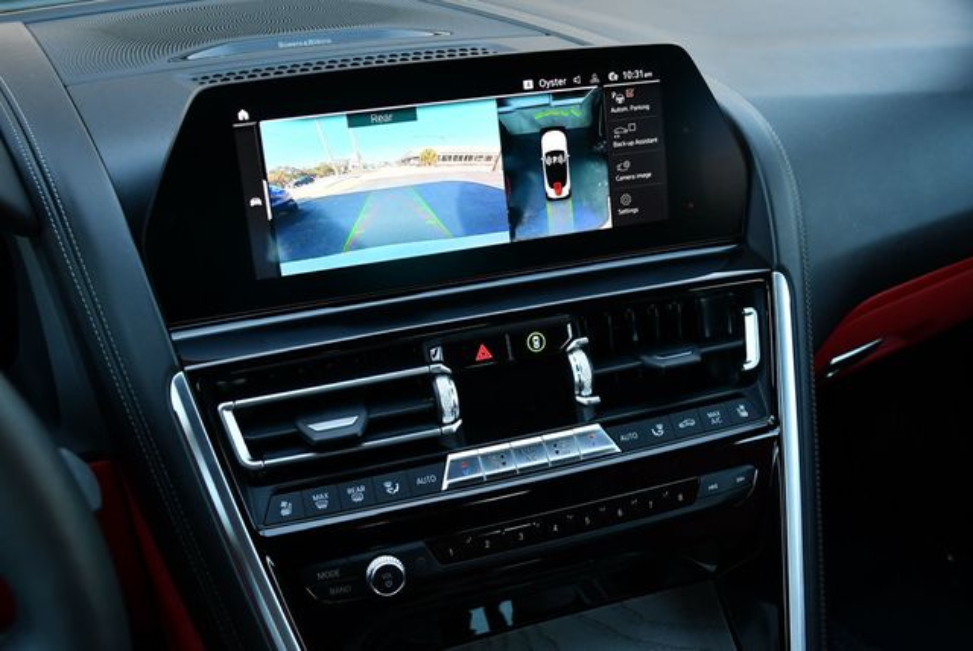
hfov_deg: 53.1
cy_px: 326
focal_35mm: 36
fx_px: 974
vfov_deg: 36.9
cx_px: 486
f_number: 3.5
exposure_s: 1/250
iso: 560
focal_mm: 18
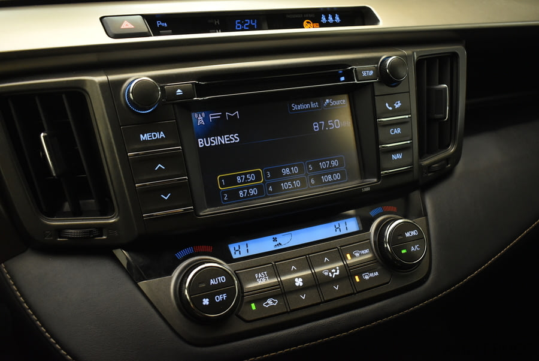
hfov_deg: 53.1
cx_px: 270
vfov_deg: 37.0
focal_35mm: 36
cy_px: 180
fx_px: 540
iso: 1600
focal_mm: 24
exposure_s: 1/50
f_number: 4
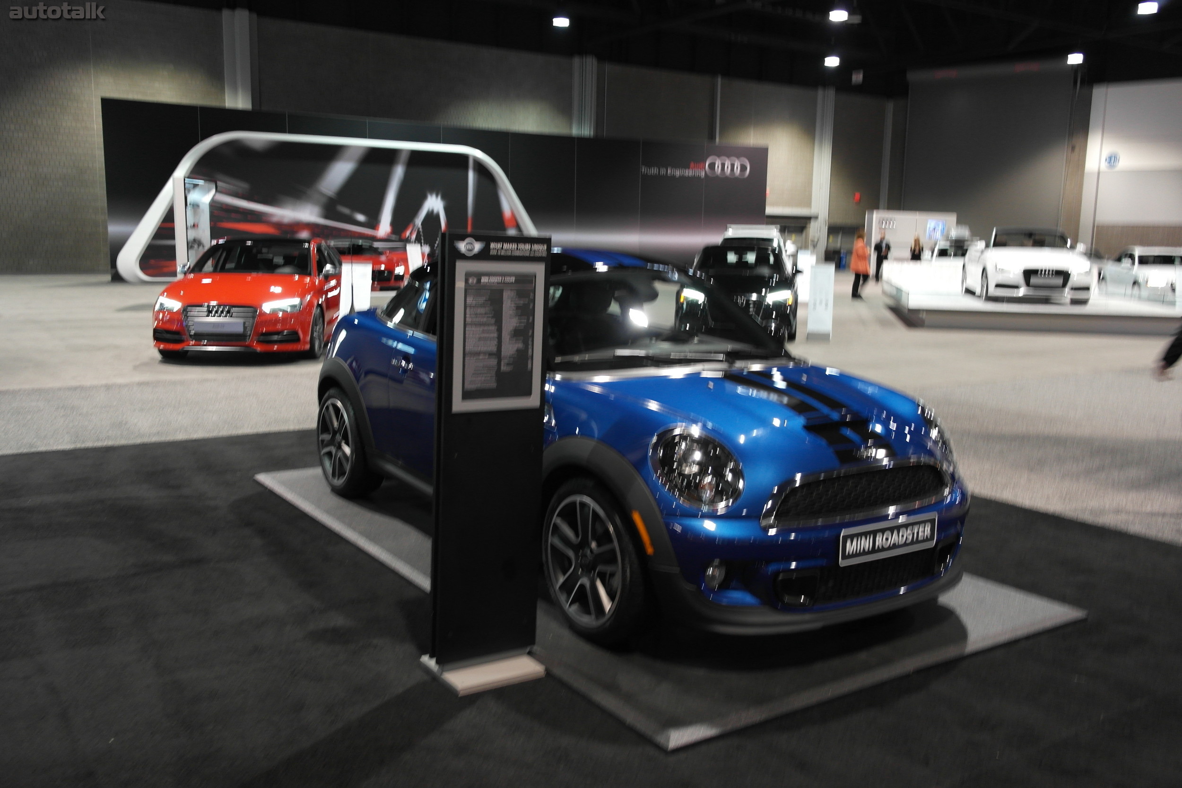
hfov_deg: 61.9
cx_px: 591
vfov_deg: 43.6
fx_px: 985
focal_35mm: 30
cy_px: 394
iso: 400
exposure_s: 1/20
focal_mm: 20
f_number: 3.5
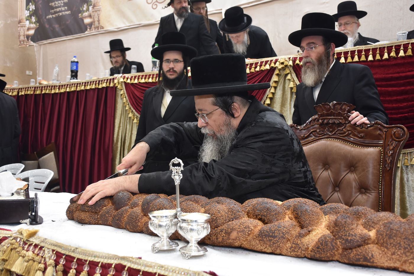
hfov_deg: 49.5
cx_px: 207
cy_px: 138
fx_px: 449
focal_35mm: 39
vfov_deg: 34.2
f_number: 5.6
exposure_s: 1/80
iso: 1000
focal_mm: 26
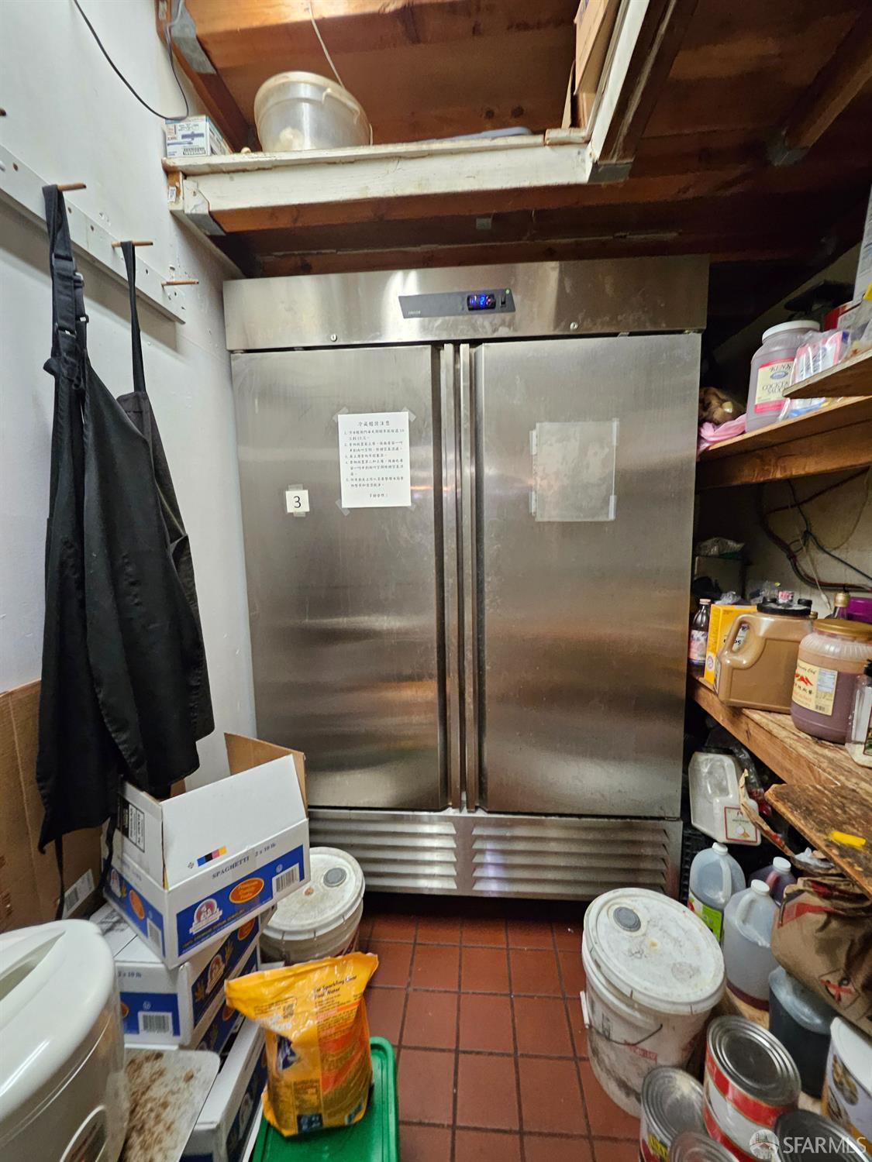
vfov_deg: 106.2
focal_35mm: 13
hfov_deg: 89.9
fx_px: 437
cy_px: 581
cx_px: 436
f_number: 2.2
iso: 320
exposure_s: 1/30
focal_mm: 1.7
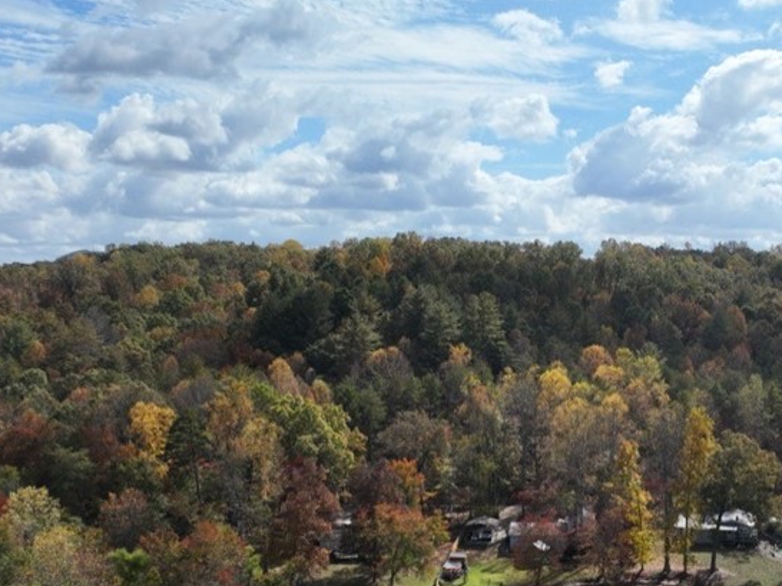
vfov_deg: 31.5
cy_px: 455
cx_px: 531
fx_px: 1016
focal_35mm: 45
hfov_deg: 41.5
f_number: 2.8
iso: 240
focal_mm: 12.29
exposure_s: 1/640
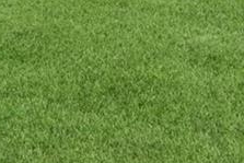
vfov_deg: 7.5
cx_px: -202
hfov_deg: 10.9
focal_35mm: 176
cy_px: -154
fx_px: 1191
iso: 400
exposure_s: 1/1250
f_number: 8
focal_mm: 24.5
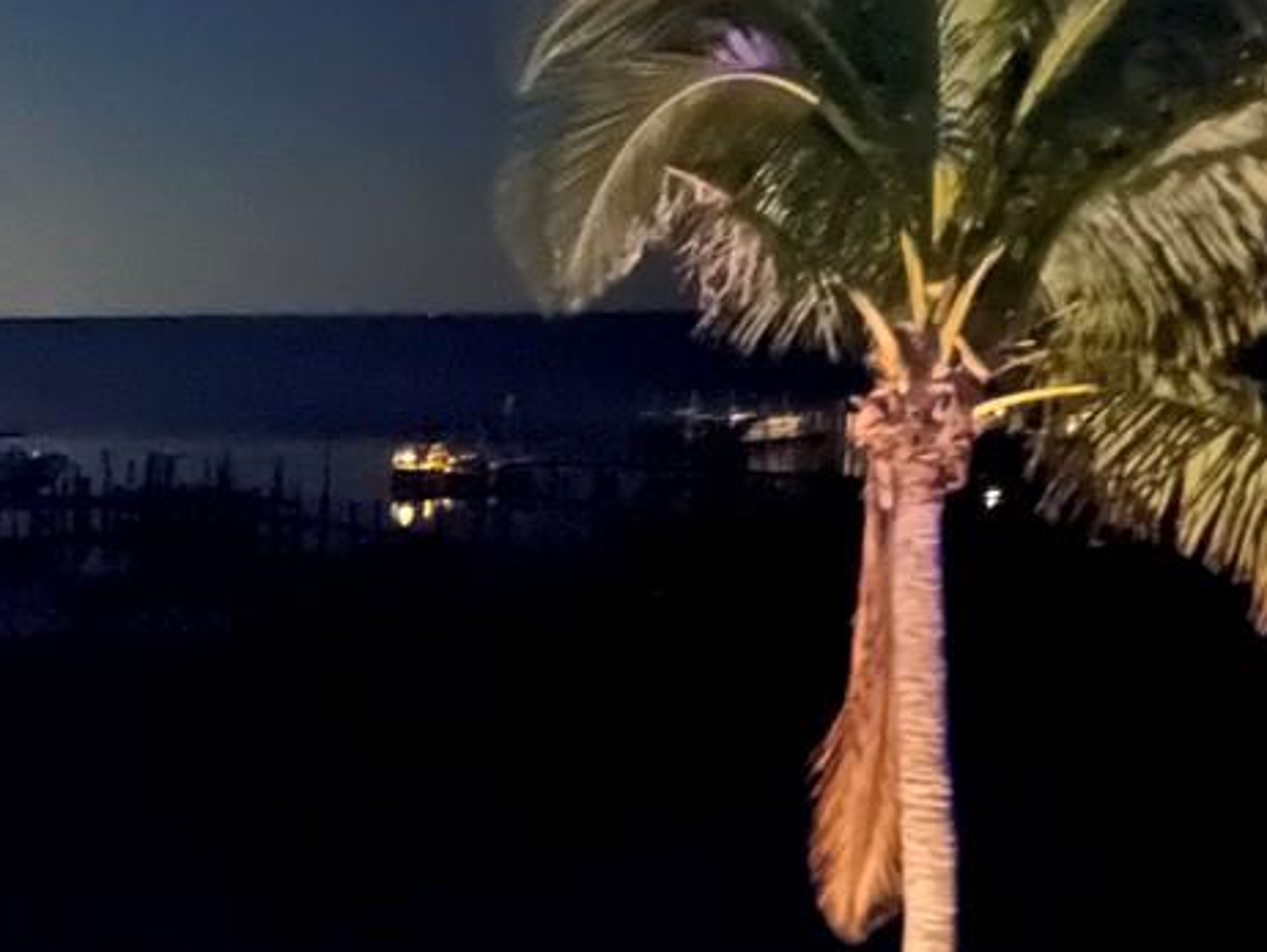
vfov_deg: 32.2
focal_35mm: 45
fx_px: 1648
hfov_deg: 31.3
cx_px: -428
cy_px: 521
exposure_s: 1/2
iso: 2500
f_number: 1.8
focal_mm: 1.57
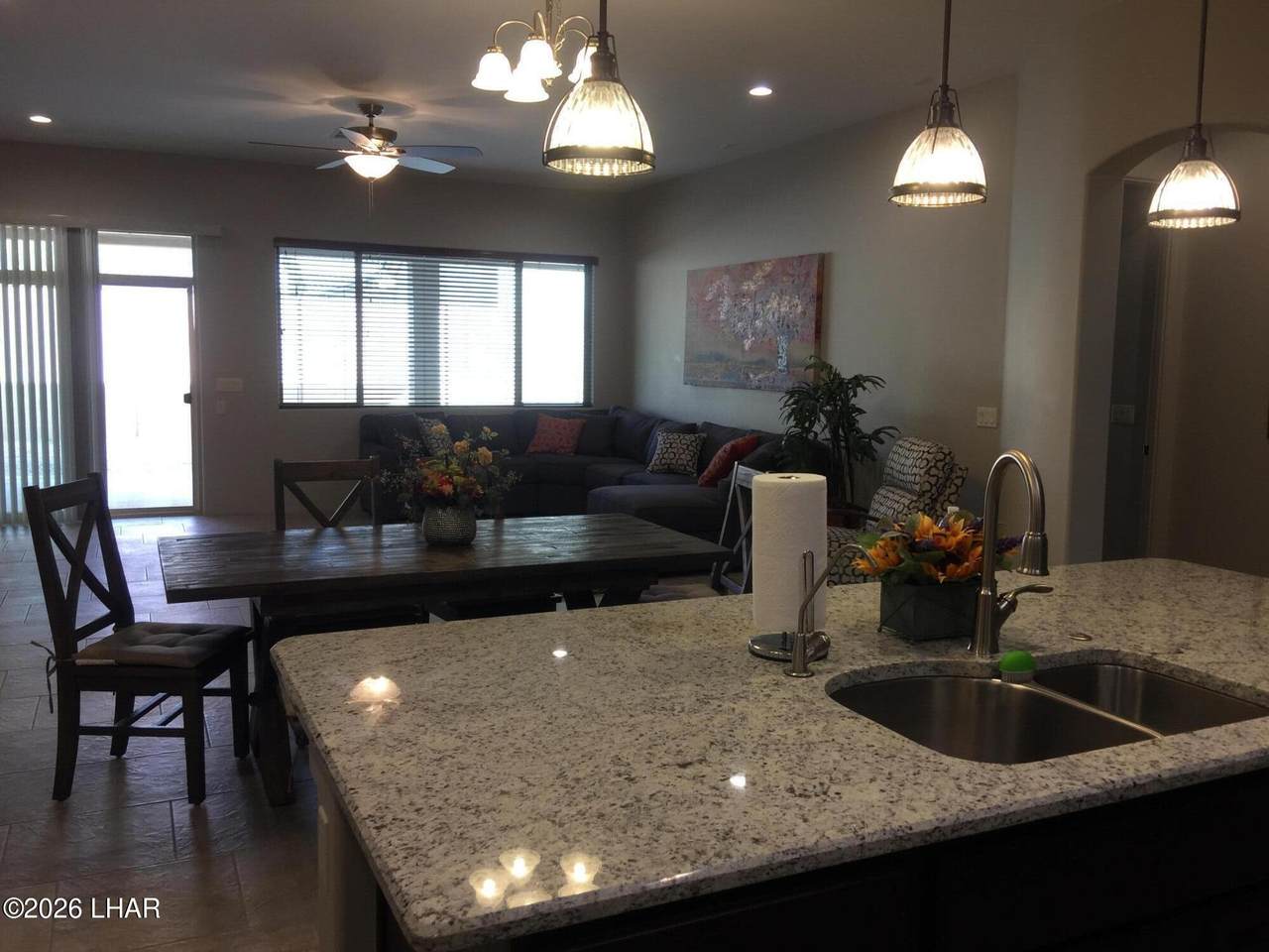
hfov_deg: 61.7
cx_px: 634
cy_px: 476
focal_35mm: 29
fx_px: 1063
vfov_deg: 48.2
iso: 32
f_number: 2.2
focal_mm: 4.15
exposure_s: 1/40
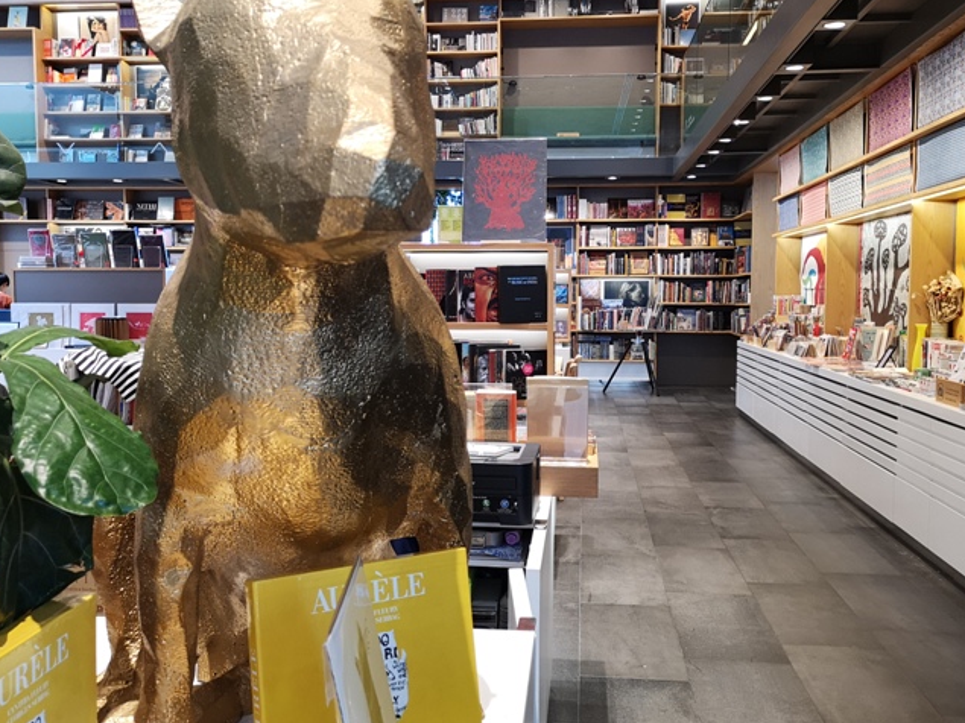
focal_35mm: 34
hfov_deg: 54.0
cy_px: 355
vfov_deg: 41.8
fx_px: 948
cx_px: 491
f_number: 1.8
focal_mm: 3.95
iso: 160
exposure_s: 1/33.3
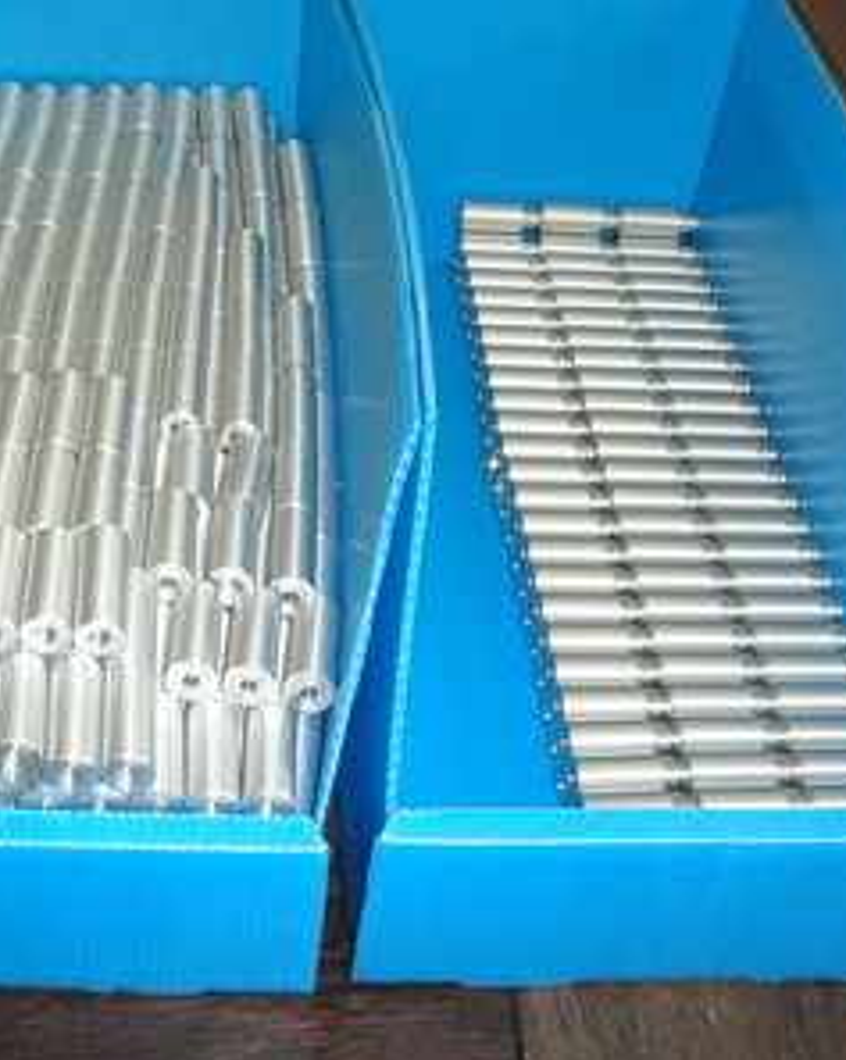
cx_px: 300
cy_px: 532
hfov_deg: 30.0
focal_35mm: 50
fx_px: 1567
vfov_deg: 37.4
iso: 320
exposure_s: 1/40
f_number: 3.9
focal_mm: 6.66
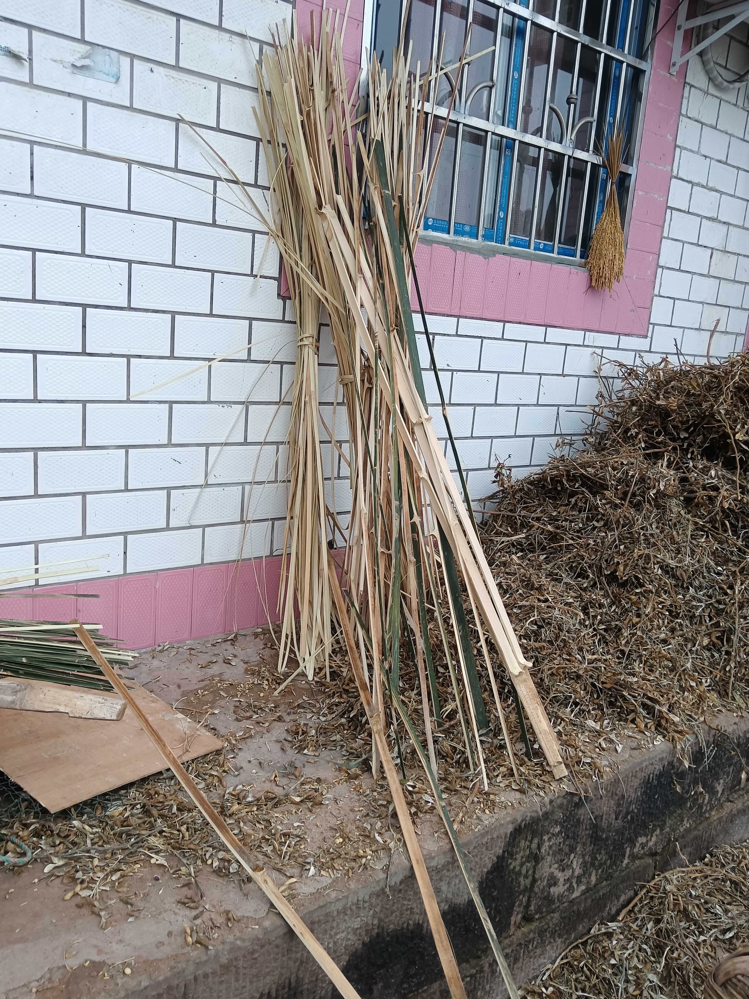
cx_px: 374
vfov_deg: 65.3
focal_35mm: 27
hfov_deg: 51.4
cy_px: 500
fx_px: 779
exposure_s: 1/100
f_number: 1.9
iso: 275
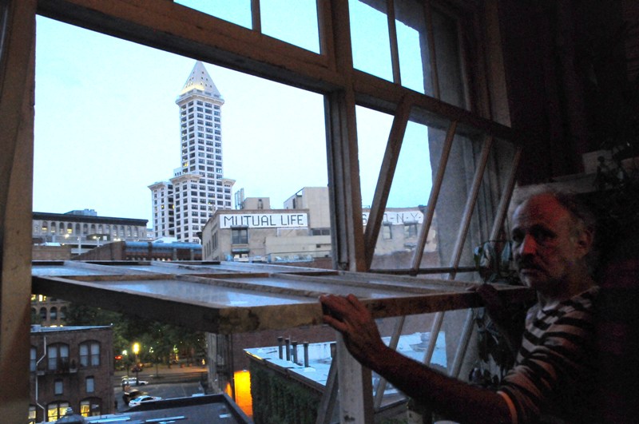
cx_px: 320
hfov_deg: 62.0
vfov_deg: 43.5
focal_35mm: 30
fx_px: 532
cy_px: 212
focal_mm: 20
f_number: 9
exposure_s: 1/15
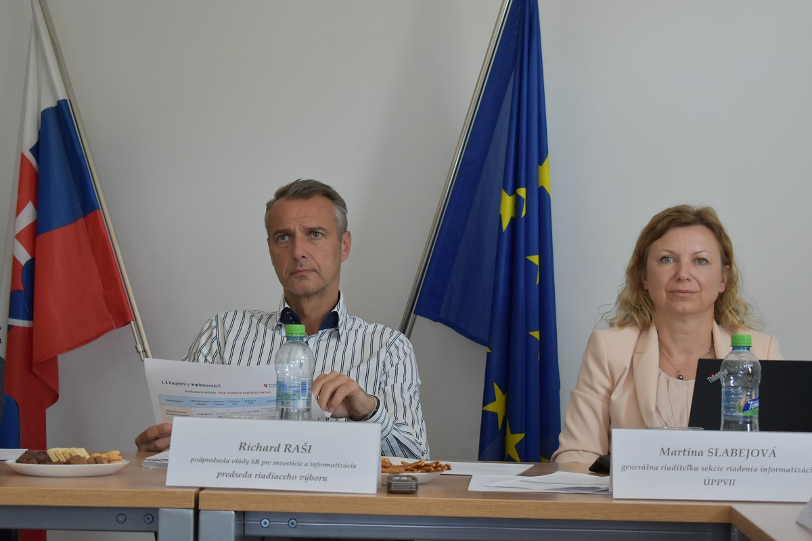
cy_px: 270
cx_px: 406
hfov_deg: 26.0
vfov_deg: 17.5
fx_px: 1759
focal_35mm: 78
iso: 2000
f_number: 5.6
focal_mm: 52
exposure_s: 1/30
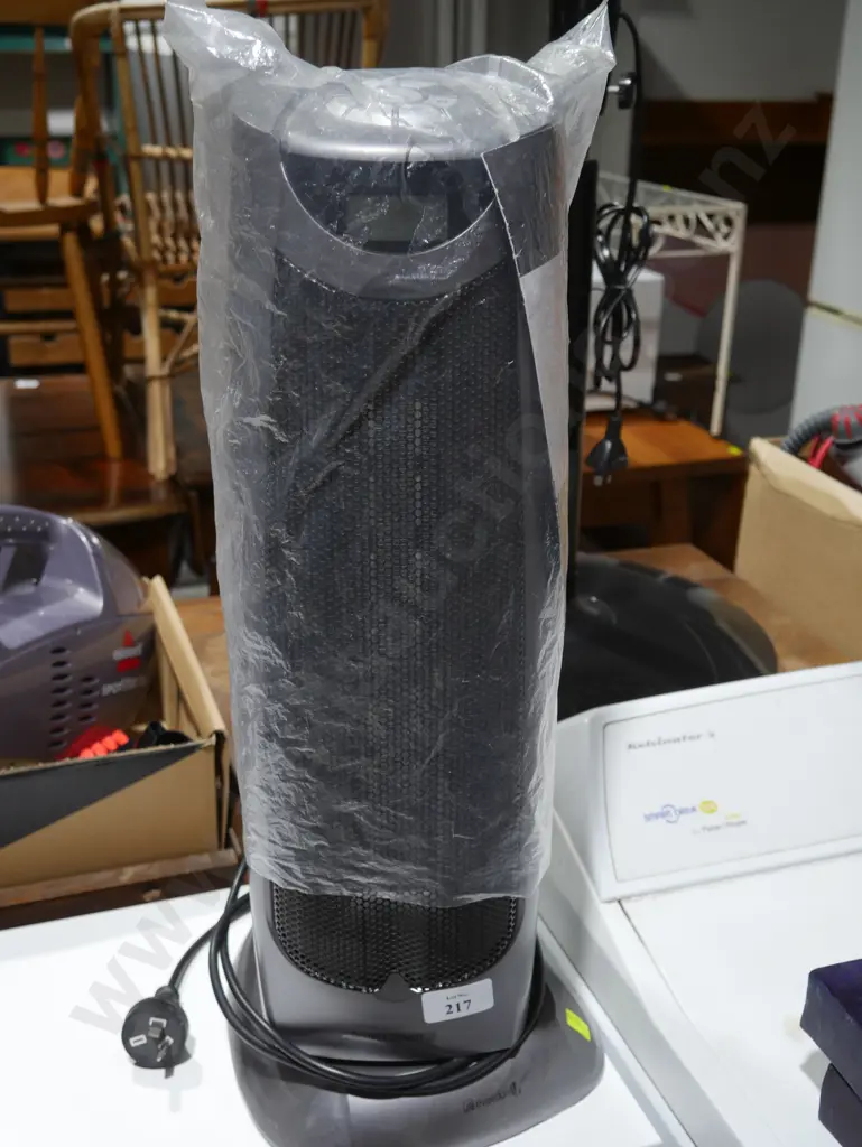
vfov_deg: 46.8
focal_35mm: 40
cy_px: 574
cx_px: 431
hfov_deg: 36.0
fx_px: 1327
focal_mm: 20
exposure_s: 1/60
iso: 250
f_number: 4.4
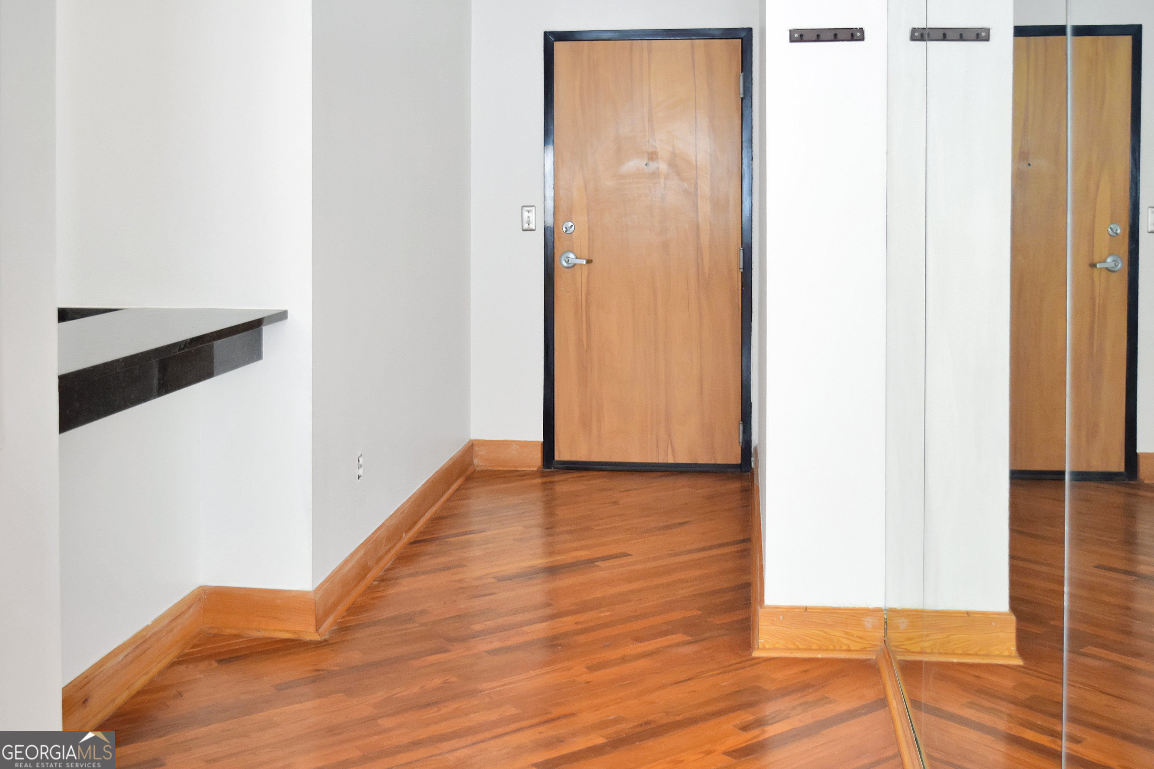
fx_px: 1298
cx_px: 577
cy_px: 384
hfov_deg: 47.9
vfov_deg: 33.0
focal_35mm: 40
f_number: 4
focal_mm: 27
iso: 450
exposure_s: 1/60
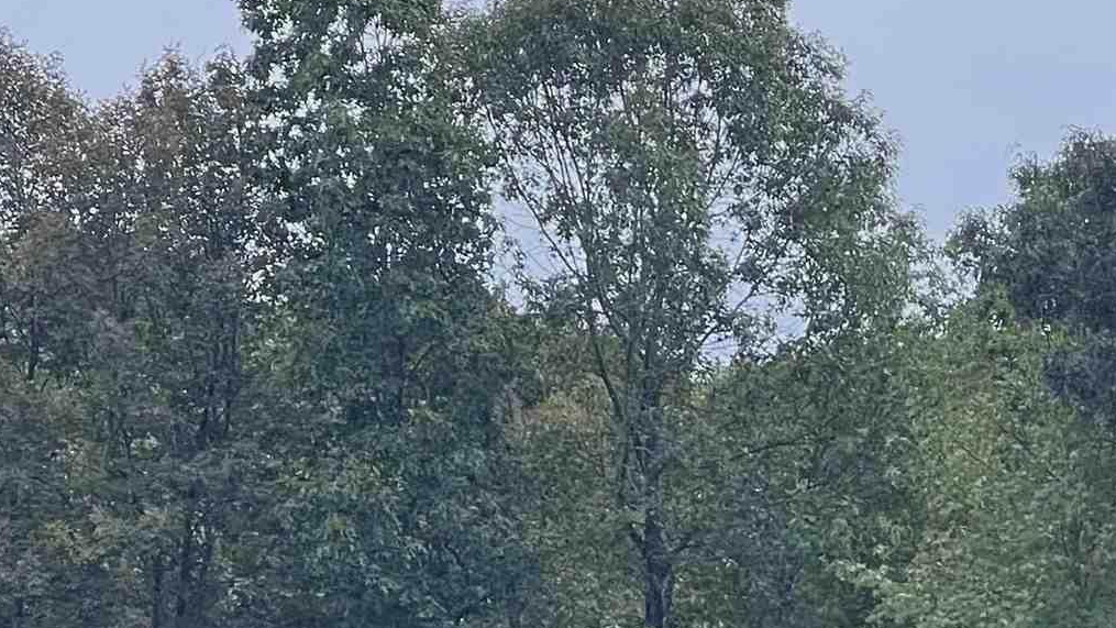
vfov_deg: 5.7
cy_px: 934
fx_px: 6244
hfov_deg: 10.0
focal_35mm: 211
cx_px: 1419
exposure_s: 1/214
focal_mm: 7.5
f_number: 2.2
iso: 20
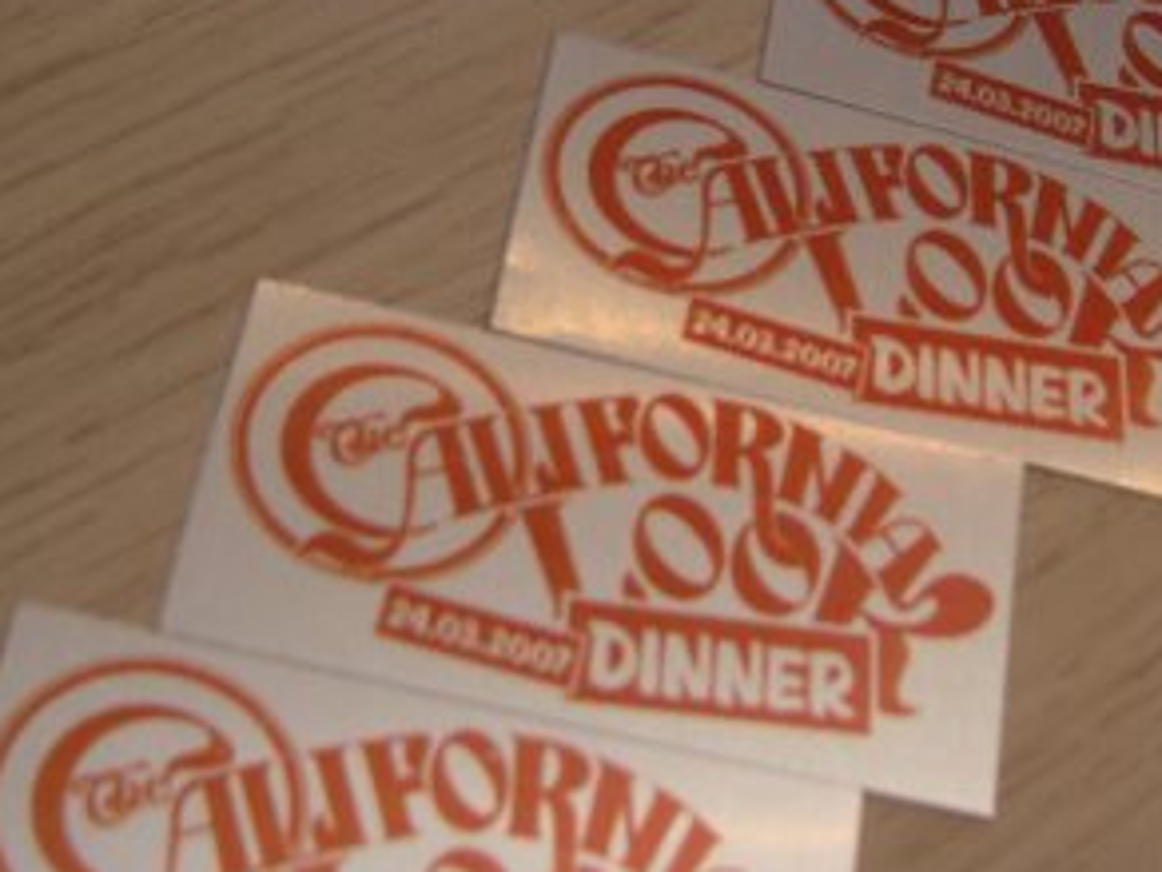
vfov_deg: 22.6
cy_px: 508
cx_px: 732
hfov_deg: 29.7
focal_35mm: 65
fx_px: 2182
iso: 70
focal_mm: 6
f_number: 2.8
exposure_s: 1/50
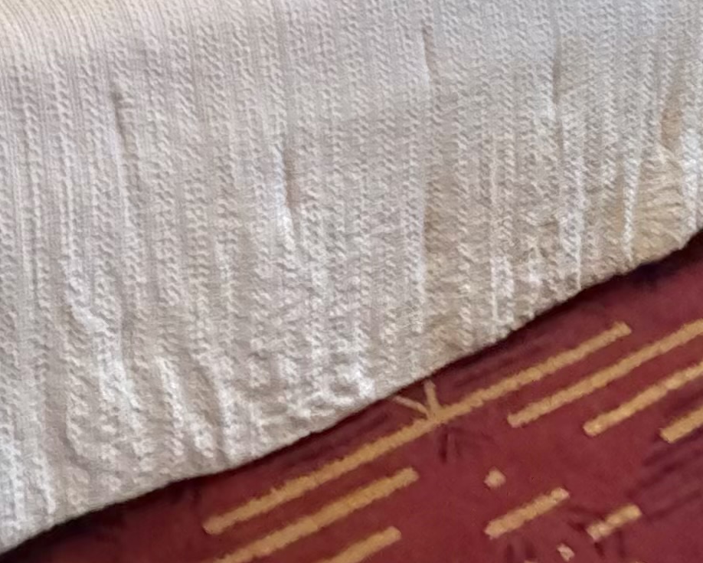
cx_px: 90
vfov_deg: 17.7
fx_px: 1249
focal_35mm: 60
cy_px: -571
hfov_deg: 30.3
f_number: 2.2
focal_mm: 2.22
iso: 1250
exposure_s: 1/60
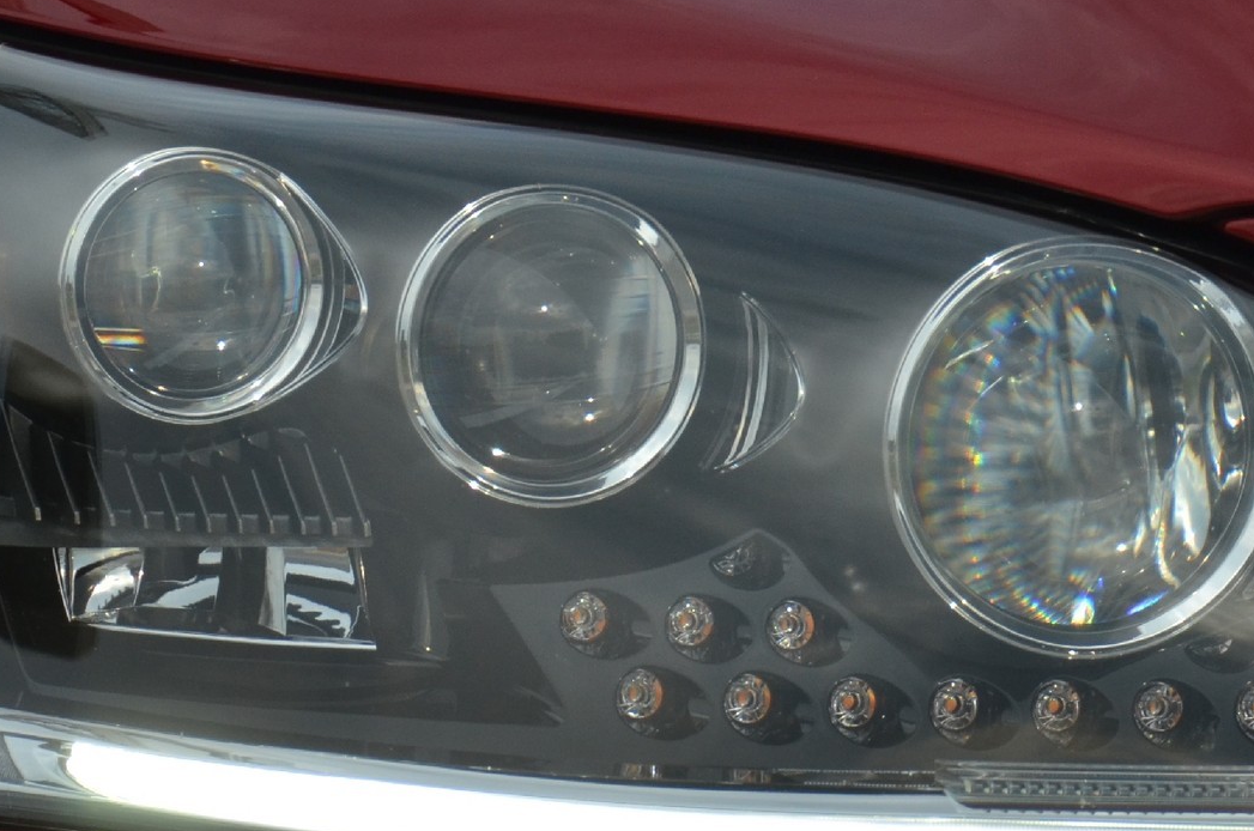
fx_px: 24895
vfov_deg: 1.9
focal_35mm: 716
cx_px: 640
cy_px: 332
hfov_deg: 2.9
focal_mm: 200
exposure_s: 1/1600
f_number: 6.3
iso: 400
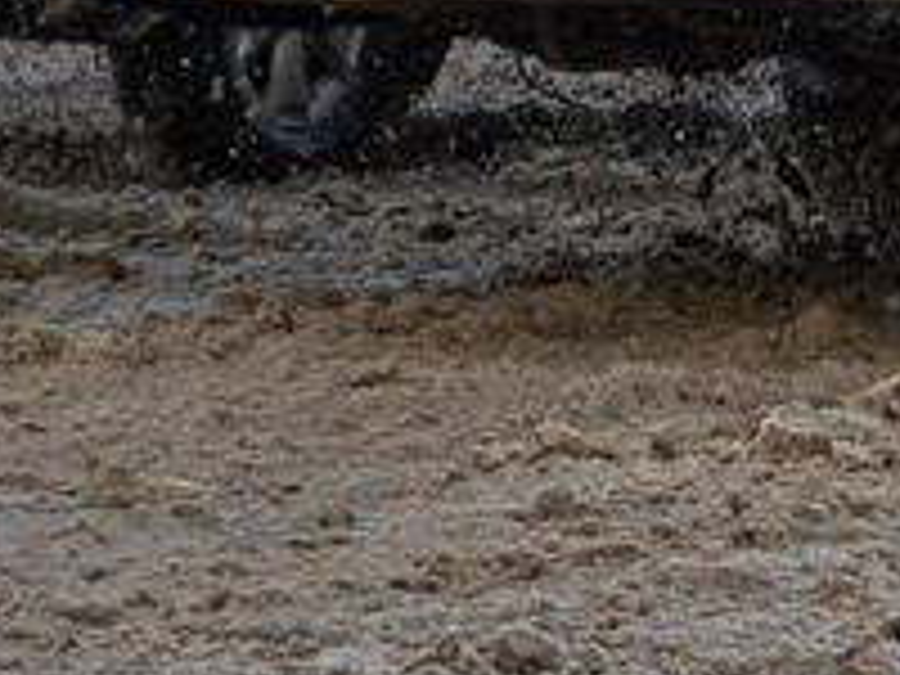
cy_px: -1312
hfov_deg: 4.0
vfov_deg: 3.0
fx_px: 12625
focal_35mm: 486
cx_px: 1764
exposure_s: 1/320
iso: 100
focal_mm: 45
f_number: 5.6
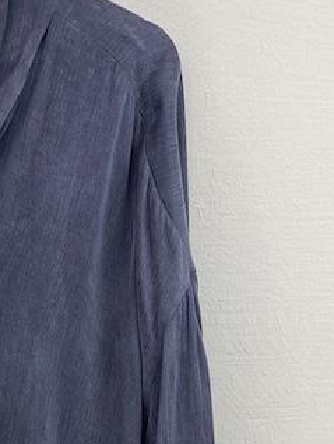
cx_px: -89
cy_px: 434
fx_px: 1028
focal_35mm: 80
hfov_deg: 17.4
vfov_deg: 23.5
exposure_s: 1/100
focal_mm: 4.25
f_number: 1.8
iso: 80
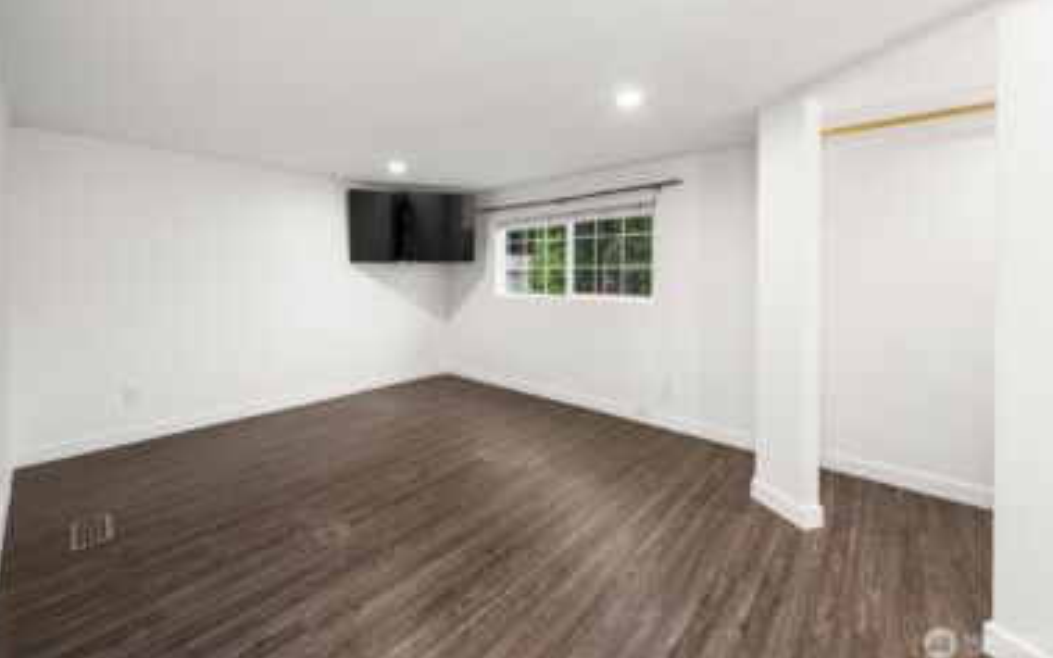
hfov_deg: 105.3
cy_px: 298
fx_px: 402
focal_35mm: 14
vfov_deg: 78.5
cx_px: 528
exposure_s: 1/60
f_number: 7.1
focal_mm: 13
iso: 320
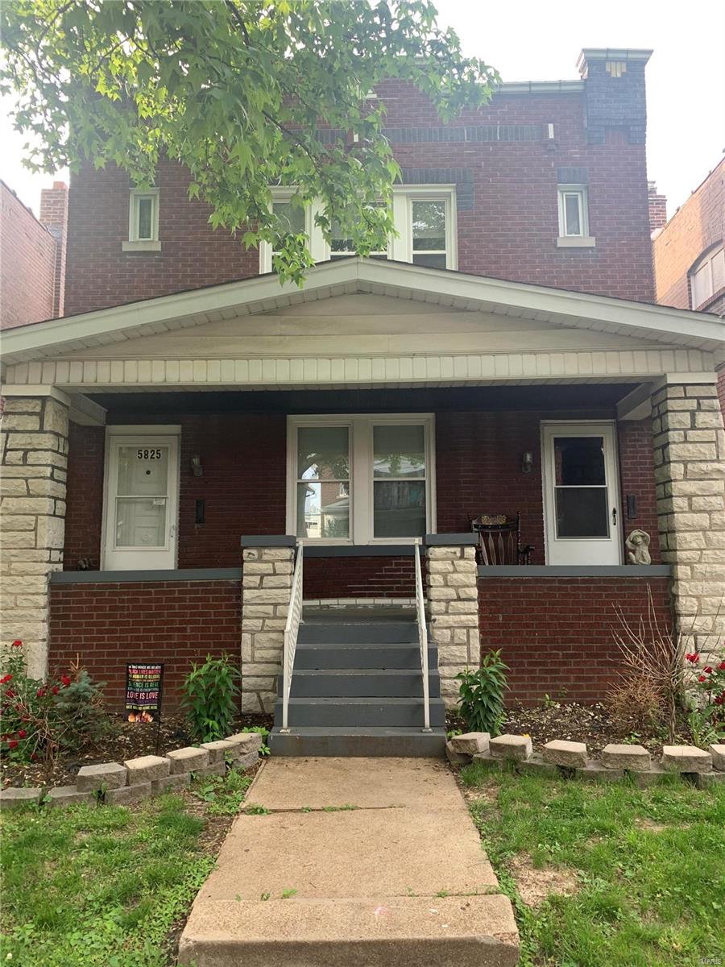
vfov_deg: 67.3
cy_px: 484
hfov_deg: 53.1
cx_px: 362
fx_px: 726
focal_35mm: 26
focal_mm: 4.25
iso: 40
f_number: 1.8
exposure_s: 1/122
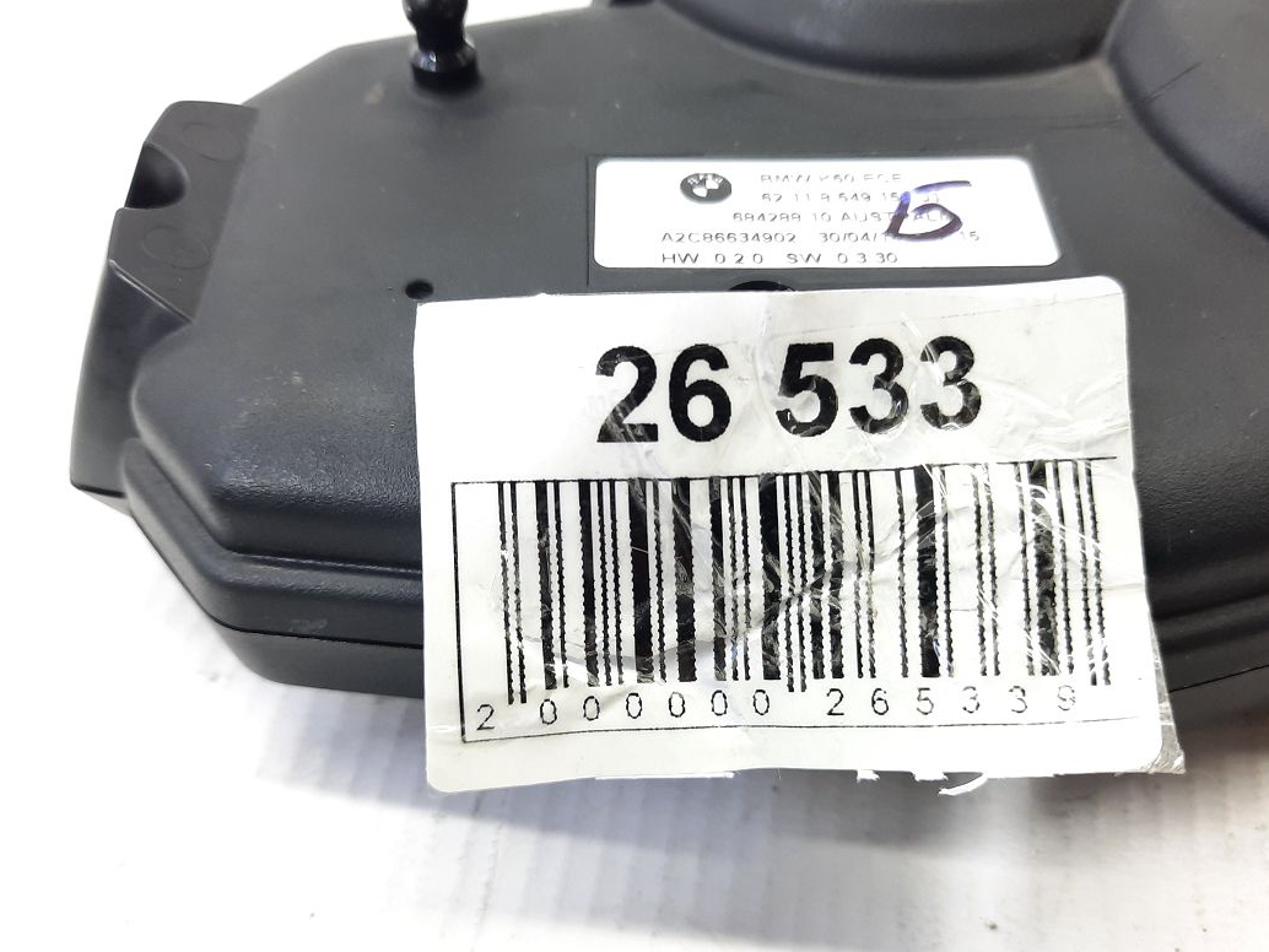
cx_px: 664
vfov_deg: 48.2
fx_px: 1063
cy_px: 505
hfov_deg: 61.6
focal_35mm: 29
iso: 160
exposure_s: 1/50
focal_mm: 4.6
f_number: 2
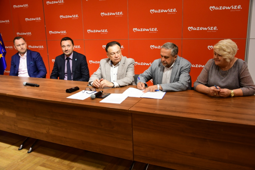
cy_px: 85
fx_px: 234
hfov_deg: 57.2
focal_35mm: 33
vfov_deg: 40.0
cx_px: 128
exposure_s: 1/125
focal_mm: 22
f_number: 3.8
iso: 1600
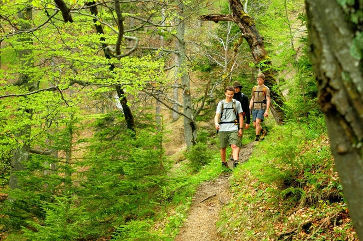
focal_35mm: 38
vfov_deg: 35.4
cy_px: 120
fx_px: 378
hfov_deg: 51.3
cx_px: 182
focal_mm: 25
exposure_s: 1/200
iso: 200
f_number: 3.2
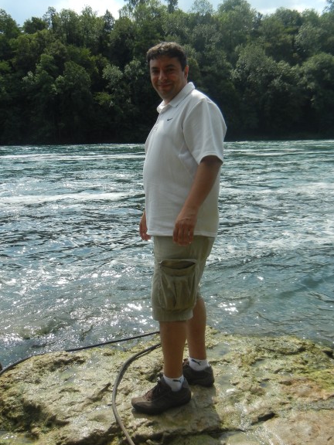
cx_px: 160
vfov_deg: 46.8
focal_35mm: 40
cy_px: 216
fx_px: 515
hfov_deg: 36.0
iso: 160
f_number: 7
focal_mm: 5.4
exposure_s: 1/404
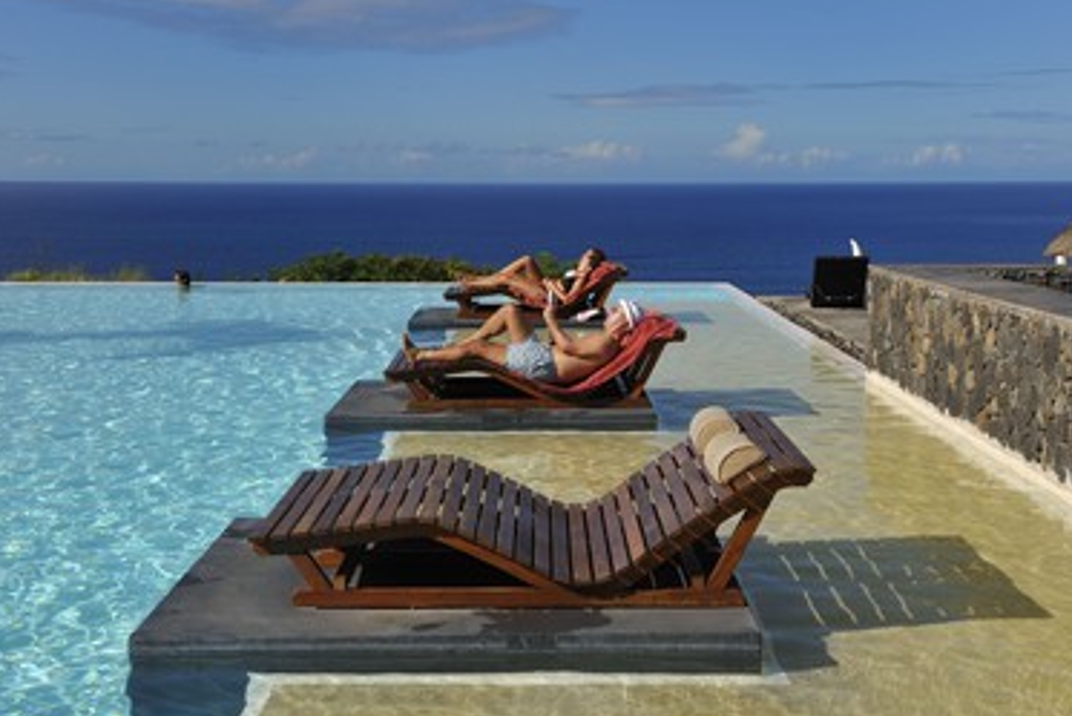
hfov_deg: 36.9
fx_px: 1609
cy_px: 365
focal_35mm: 54
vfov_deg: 25.1
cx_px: 540
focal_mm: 48
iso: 200
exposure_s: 1/160
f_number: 18
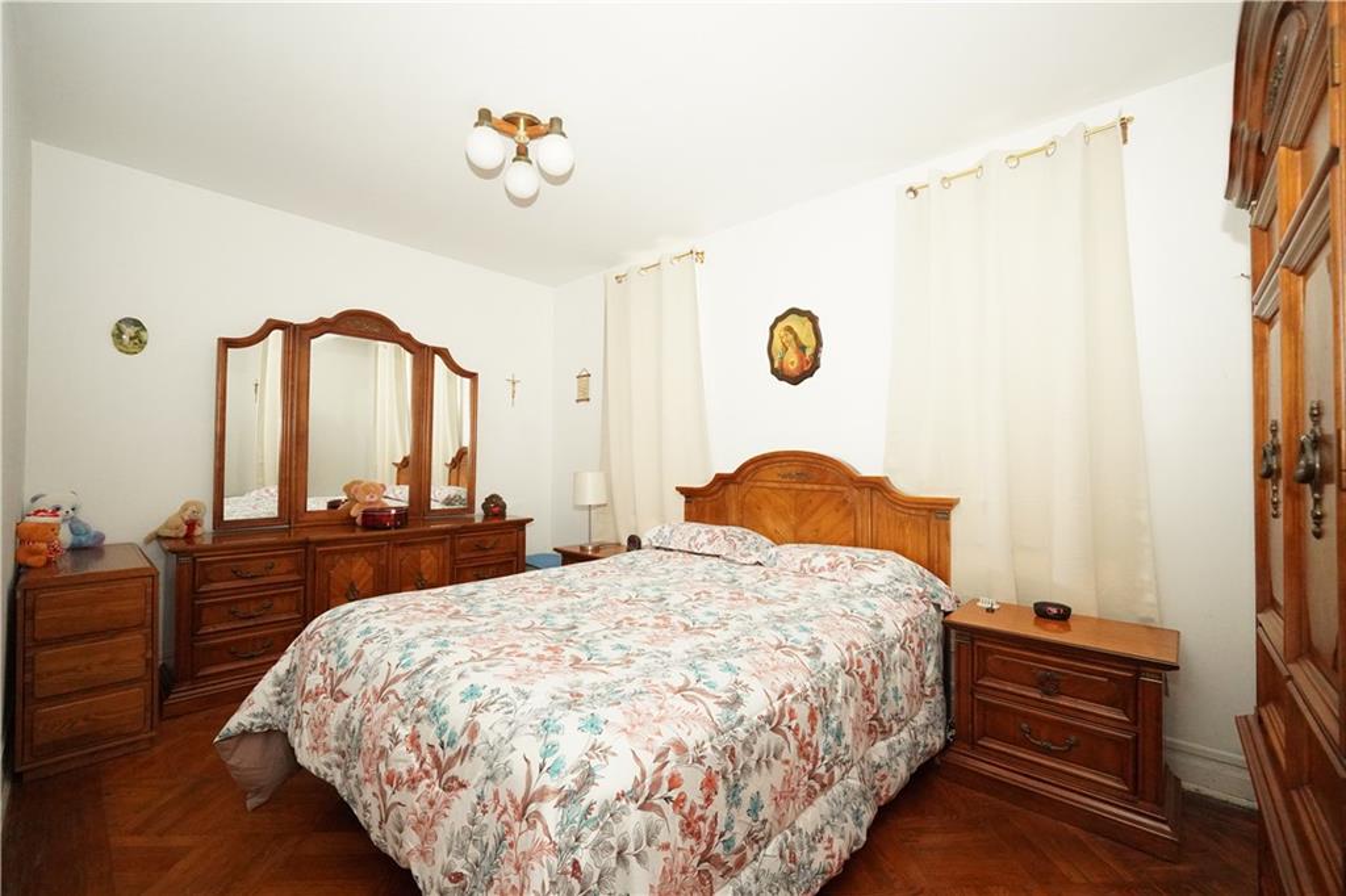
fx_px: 561
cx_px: 673
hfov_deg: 100.4
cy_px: 448
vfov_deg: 77.3
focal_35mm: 15
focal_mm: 10
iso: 6400
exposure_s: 1/125
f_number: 4.5
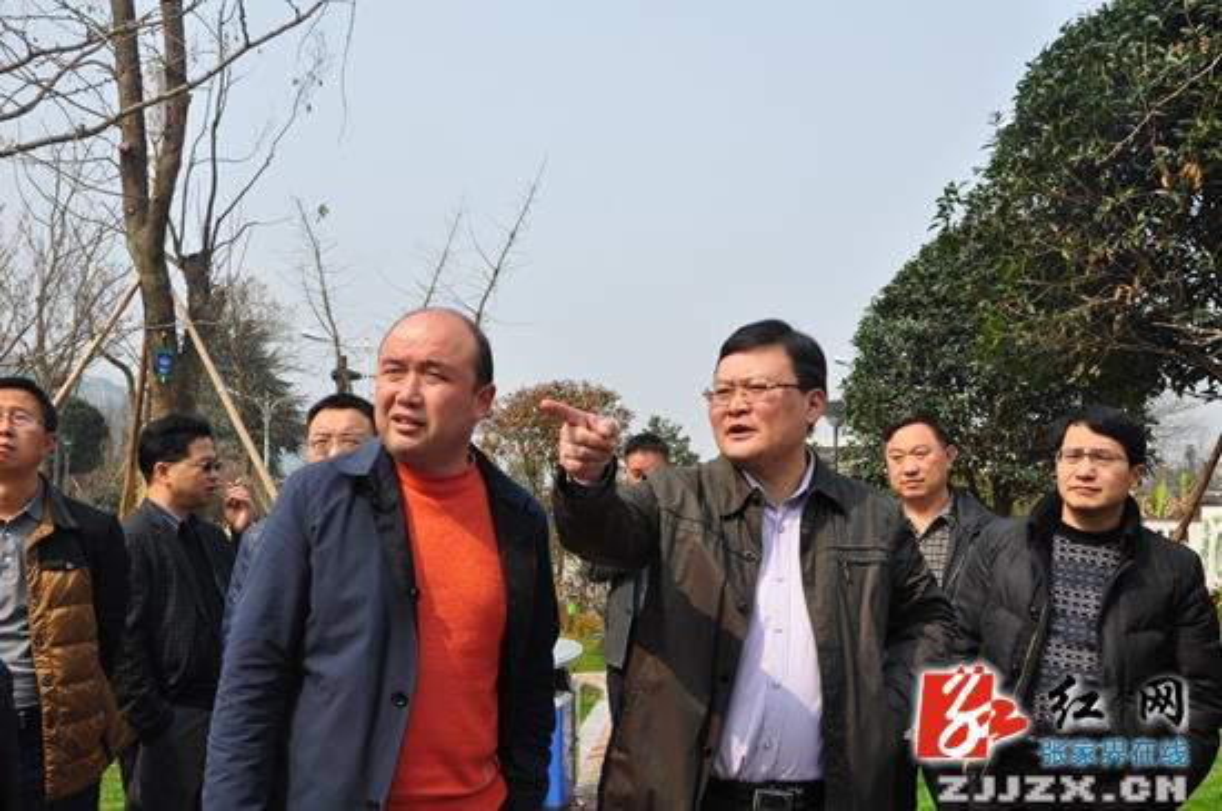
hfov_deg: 51.3
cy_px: 406
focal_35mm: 38
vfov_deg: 35.4
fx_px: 1271
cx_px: 611
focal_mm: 25
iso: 320
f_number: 10
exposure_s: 1/250
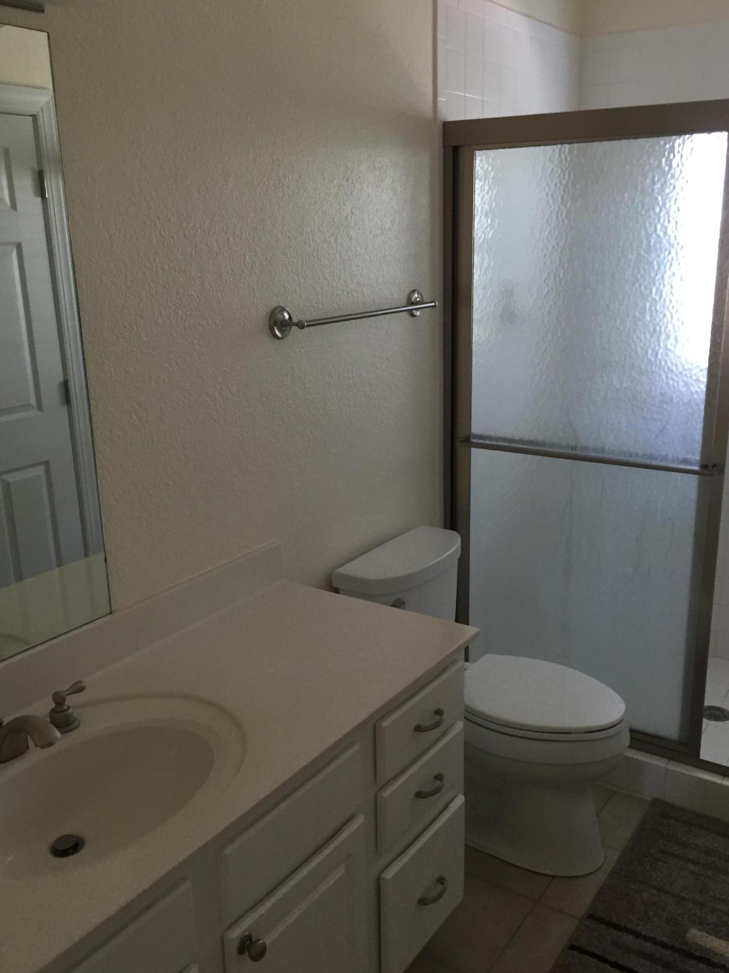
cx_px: 383
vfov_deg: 56.8
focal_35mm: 32
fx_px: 899
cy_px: 500
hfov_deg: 44.1
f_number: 2.2
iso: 125
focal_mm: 4.15
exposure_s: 1/30
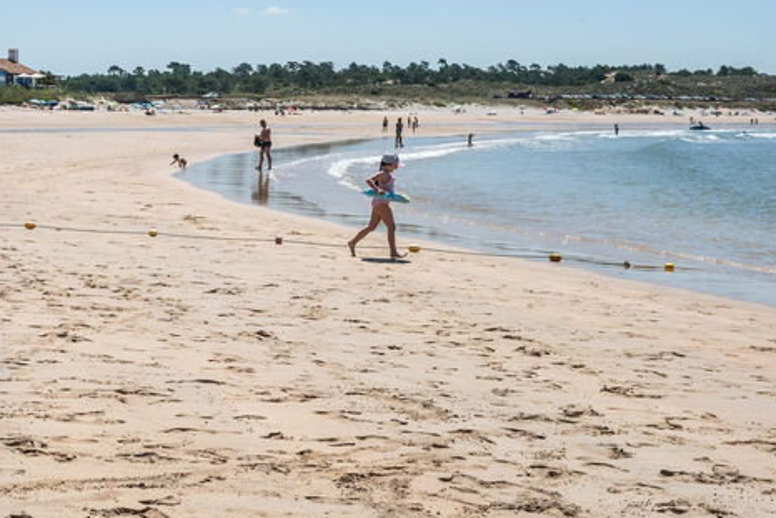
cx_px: 147
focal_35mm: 64
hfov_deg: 30.6
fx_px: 1380
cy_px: 179
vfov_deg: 21.2
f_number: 6.3
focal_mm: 32
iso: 200
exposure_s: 1/1000
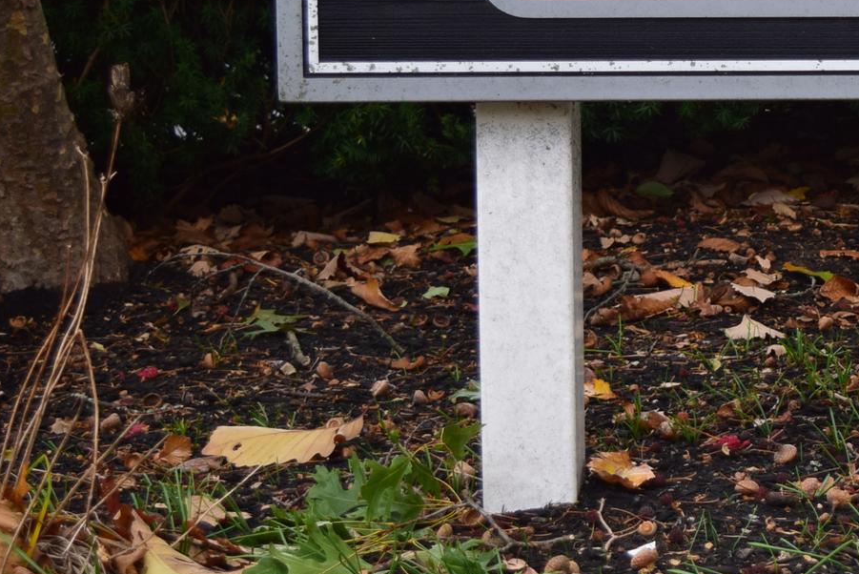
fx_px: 2602
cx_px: 911
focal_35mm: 109
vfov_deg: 12.6
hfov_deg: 18.1
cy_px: 226
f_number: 4.5
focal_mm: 32
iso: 250
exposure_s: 1/80
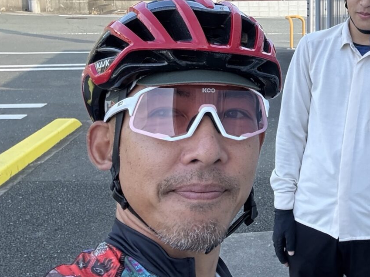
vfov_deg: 27.5
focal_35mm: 52
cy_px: 58
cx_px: 357
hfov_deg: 34.0
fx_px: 556
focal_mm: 2.69
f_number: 1.9
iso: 40
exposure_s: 1/304
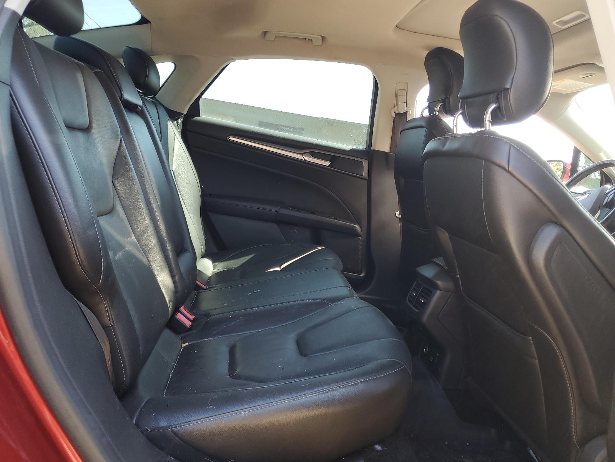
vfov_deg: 53.1
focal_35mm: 26
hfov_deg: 67.3
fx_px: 462
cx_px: 308
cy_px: 231
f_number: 1.5
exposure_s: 1/120
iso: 55
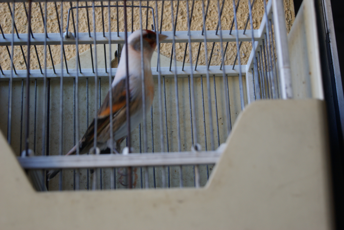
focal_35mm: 82
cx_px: 172
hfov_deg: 24.6
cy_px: 115
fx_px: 789
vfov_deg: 16.6
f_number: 5.6
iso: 250
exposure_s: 1/100
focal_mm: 55
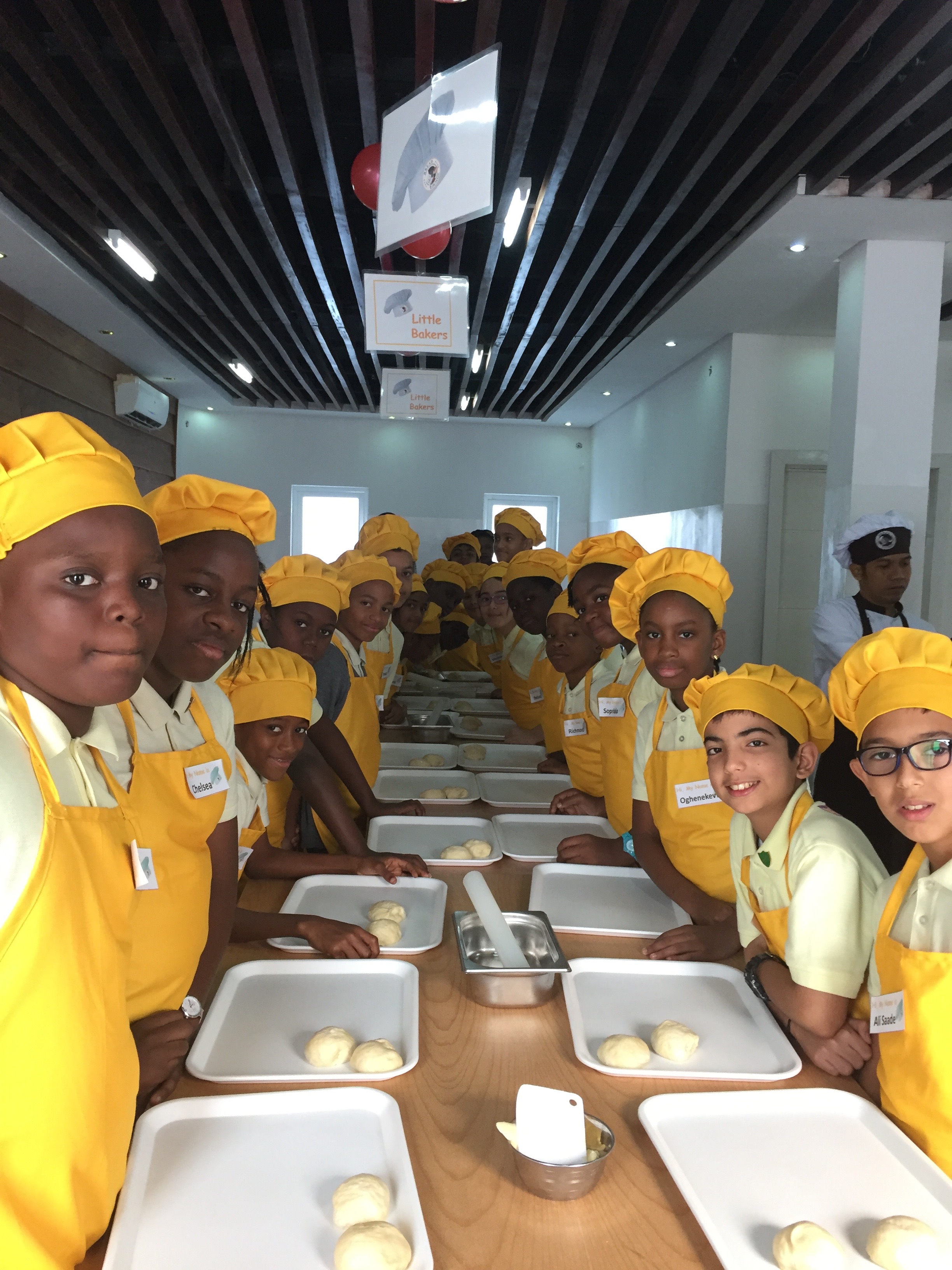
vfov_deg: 61.7
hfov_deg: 48.2
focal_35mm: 29
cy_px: 635
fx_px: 1063
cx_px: 476
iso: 80
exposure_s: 1/33
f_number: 2.2
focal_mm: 4.15
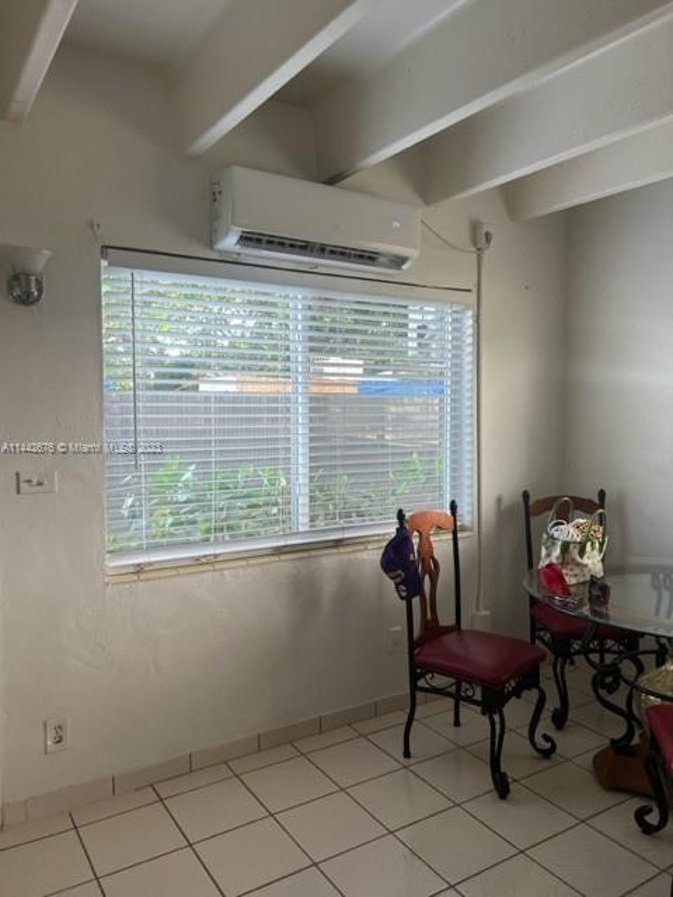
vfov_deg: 67.3
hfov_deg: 53.1
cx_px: 336
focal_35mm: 26
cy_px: 448
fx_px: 674
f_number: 1.5
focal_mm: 5.7
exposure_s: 1/121
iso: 125
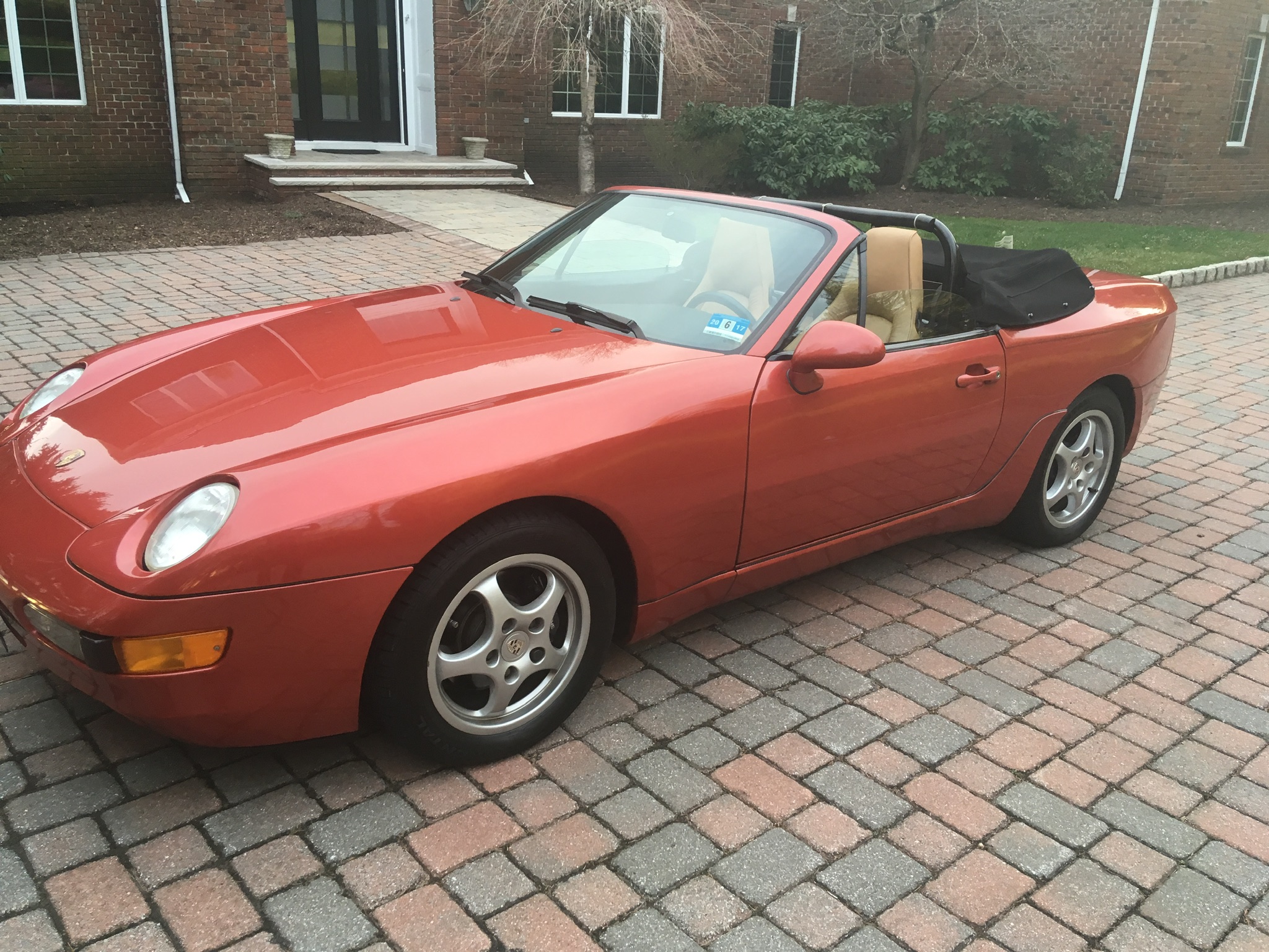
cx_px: 634
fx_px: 1063
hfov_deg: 61.7
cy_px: 476
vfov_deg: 48.2
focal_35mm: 29
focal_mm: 4.15
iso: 25
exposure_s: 1/30
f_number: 2.2
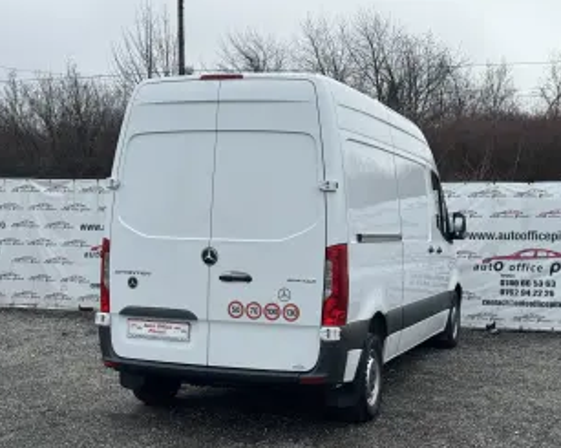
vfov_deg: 27.6
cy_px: 243
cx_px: 294
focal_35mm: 55
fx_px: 912
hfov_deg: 34.2
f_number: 1.78
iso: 64
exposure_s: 1/1597
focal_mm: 6.76
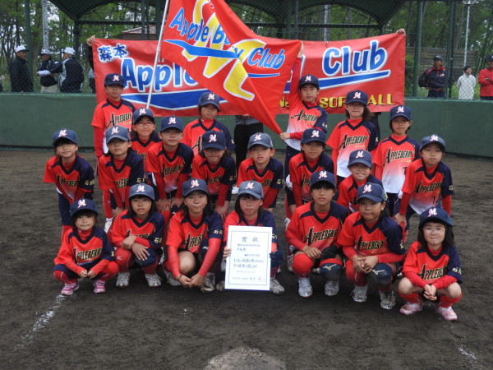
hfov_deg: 42.1
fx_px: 641
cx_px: 246
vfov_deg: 32.2
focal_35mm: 45
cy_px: 185
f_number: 4
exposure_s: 1/125
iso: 100
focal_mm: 8.1
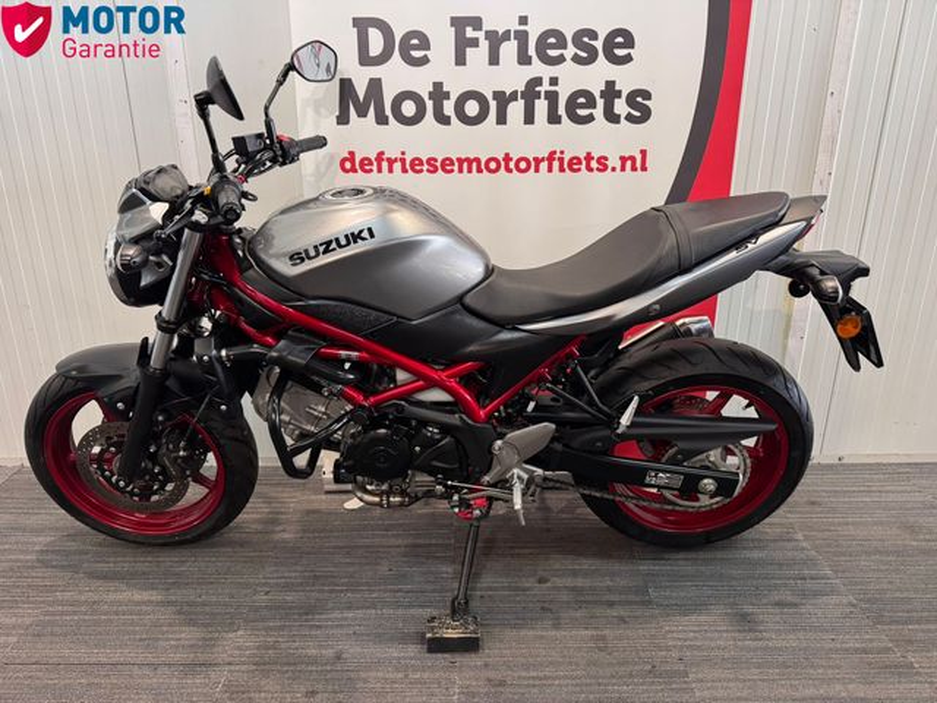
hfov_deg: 71.6
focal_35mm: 24
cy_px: 352
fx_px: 650
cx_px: 468
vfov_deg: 56.8
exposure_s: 1/50
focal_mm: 6.76
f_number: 1.78
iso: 320
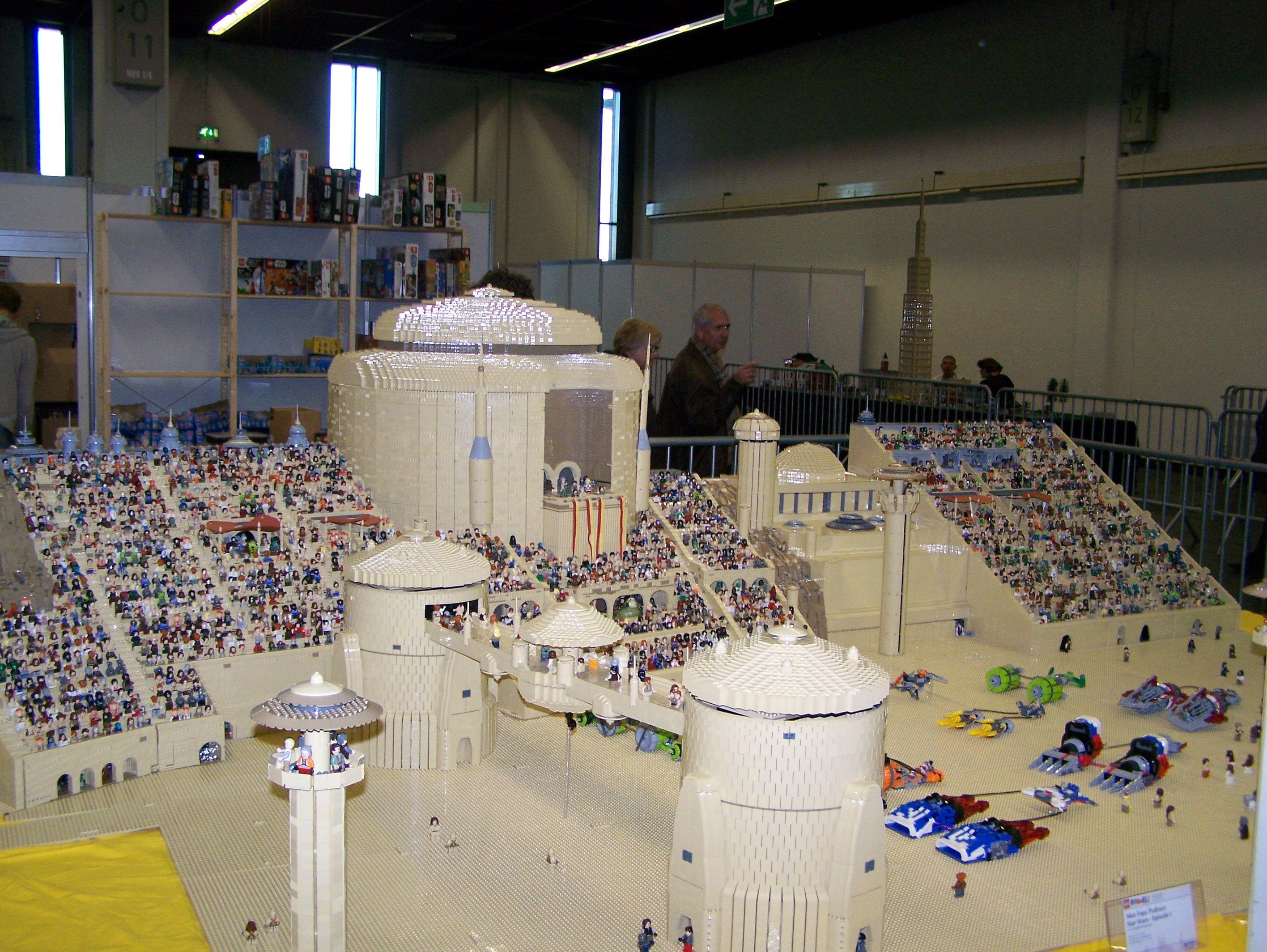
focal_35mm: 38
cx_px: 634
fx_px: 1392
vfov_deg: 37.8
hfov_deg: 48.9
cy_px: 476
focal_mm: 6.3
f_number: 2.8
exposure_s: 1/60
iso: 160
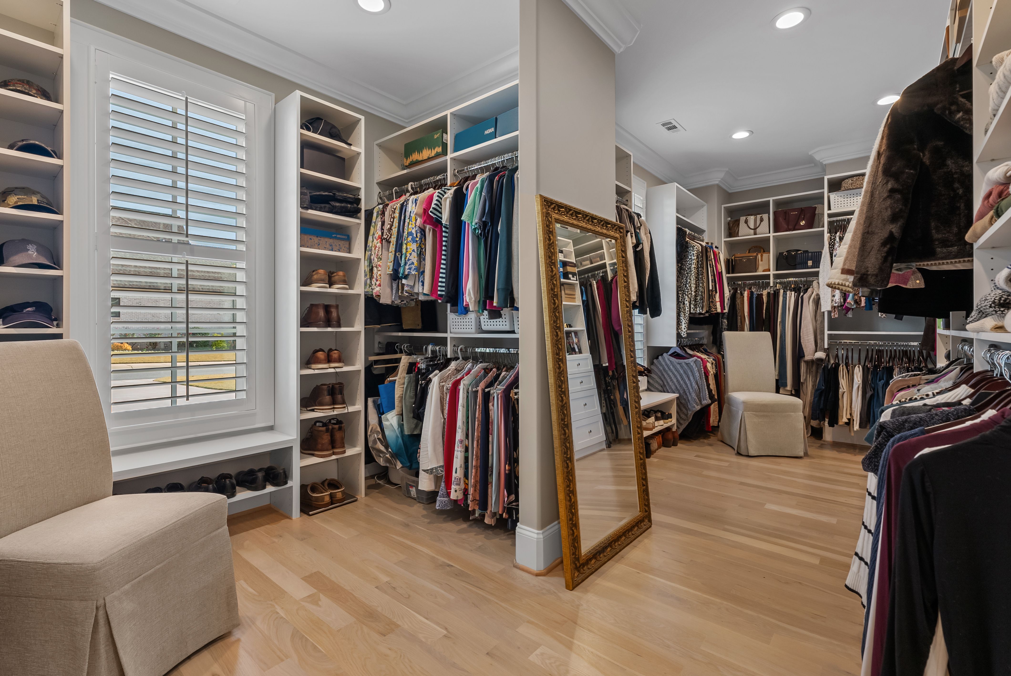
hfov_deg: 96.7
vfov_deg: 73.8
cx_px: 506
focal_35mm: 16
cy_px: 338
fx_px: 450
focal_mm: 16
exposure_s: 1/6
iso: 250
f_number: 8
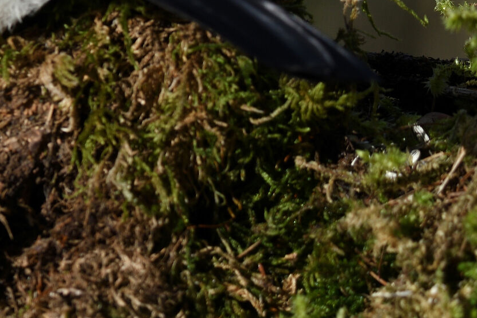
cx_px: -170
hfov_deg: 1.6
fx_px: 17210
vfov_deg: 1.1
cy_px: -99
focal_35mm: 1299
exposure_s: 1/800
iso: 200
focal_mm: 300
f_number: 8
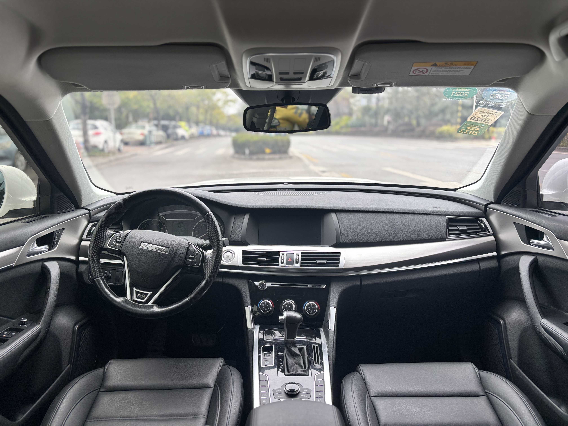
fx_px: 427
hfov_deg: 67.3
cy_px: 213
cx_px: 284
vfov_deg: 53.1
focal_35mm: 26
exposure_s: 1/268
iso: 50
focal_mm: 5.96
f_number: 1.6
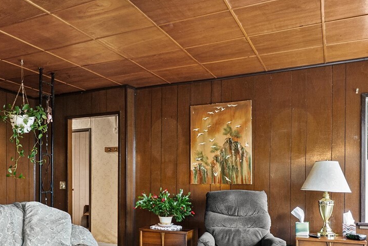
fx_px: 337
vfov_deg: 38.4
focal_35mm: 33
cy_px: 198
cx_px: 127
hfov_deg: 56.2
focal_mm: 14
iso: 1000
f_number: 10
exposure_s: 2
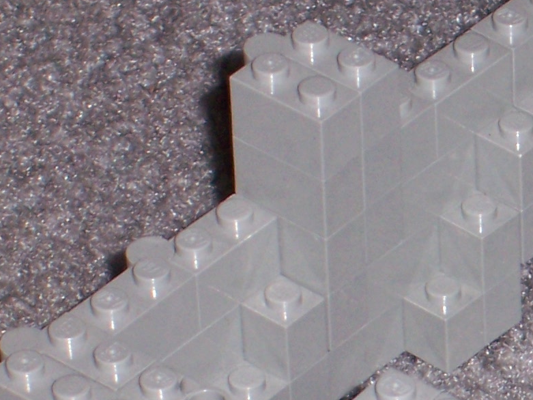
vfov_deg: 4.2
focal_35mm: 356
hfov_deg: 5.5
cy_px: 486
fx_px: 5482
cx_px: 794
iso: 125
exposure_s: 1/125
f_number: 4.8
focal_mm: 18.6
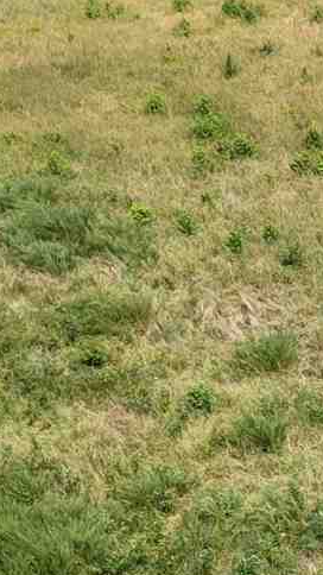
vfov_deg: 12.9
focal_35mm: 166
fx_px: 2529
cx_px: 1001
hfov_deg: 6.6
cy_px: 436
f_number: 1.8
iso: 140
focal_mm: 8.67
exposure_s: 1/3000
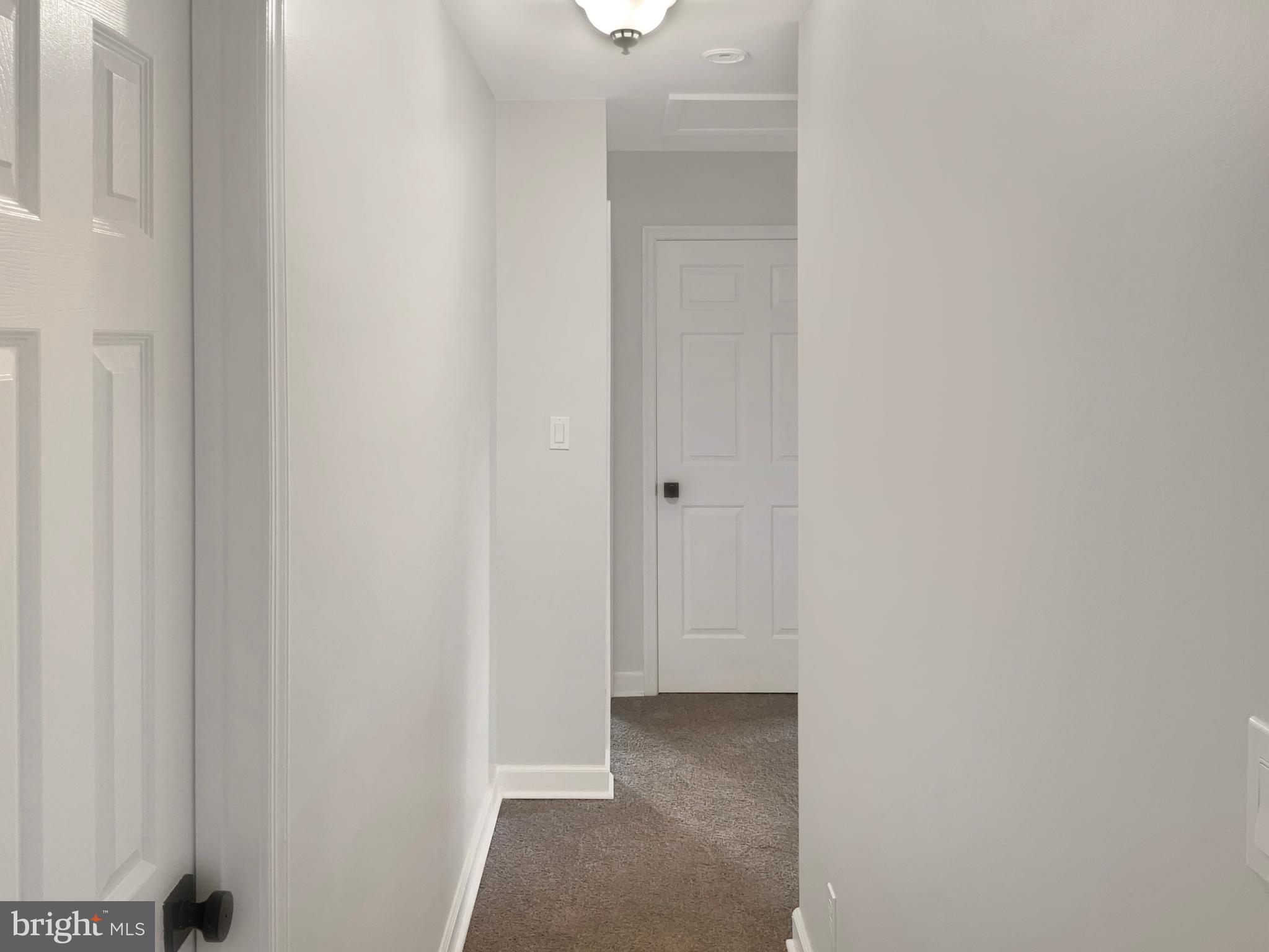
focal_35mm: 29
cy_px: 476
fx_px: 1063
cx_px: 634
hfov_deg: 61.7
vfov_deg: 48.2
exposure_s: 1/11
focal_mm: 3
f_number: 1.8
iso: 16
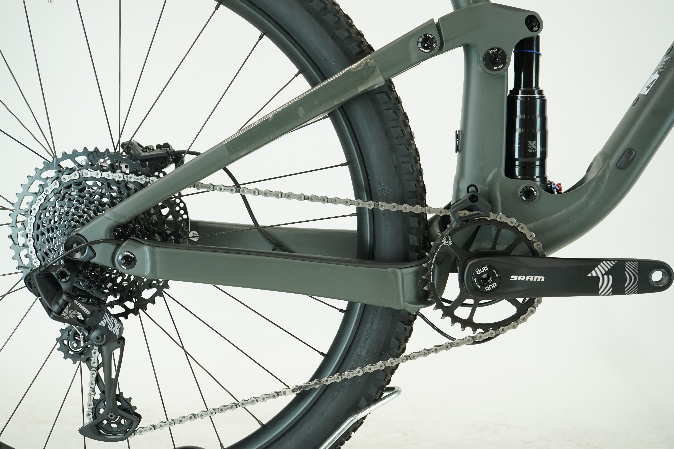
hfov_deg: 43.6
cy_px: 224
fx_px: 842
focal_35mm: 45
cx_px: 337
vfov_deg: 29.9
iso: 1600
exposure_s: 1/200
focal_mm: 45
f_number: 5.6
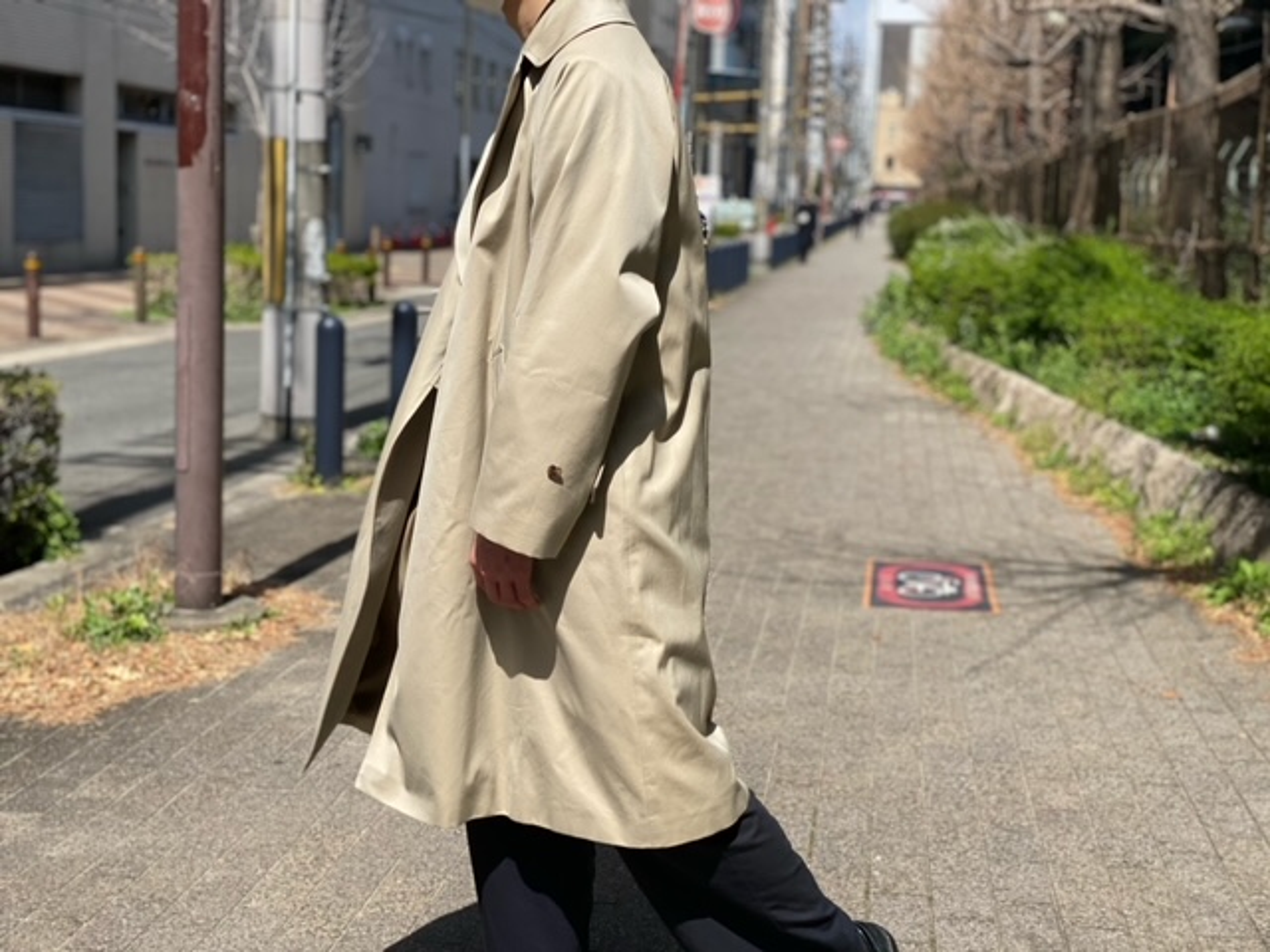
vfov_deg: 28.0
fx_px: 1908
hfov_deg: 36.8
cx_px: 635
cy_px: 476
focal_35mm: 52
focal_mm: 6
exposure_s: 1/1712
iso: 20
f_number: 2
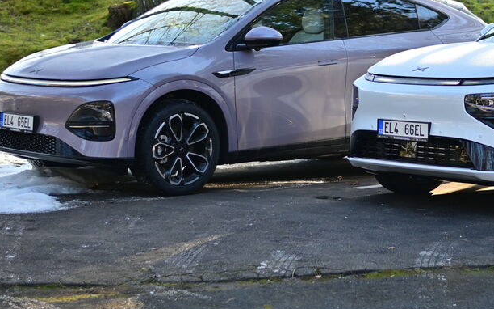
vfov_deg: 10.9
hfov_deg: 17.3
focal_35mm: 120
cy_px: 85
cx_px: 344
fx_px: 1615
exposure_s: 1/800
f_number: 1.8
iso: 100
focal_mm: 50
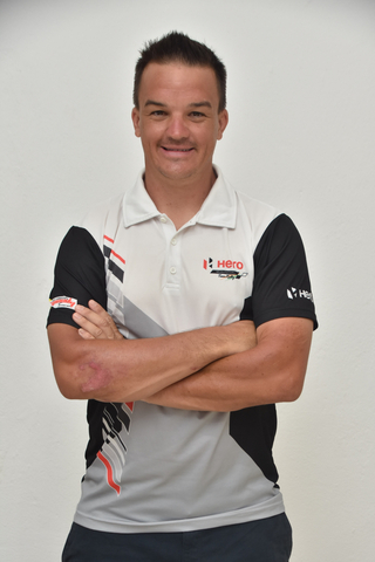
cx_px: 188
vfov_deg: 30.5
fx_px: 1031
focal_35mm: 66
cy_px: 281
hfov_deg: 20.6
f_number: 6.3
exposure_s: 1/80
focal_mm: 44
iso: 500
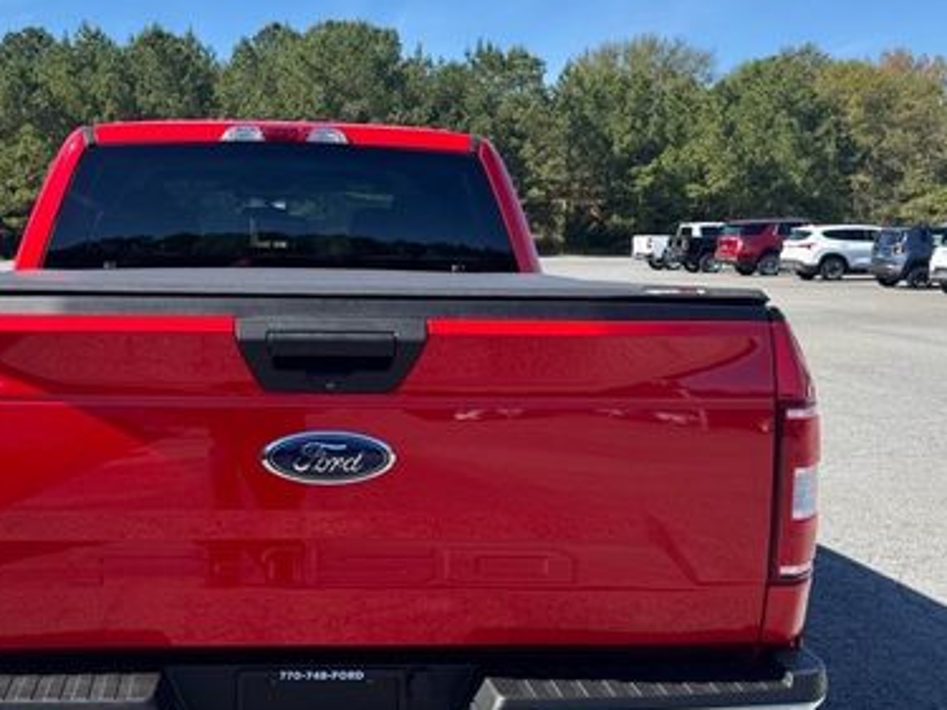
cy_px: 336
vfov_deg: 35.1
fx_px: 1121
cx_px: 306
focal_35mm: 41
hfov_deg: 45.0
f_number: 1.78
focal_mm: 6.76
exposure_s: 1/2174
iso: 80
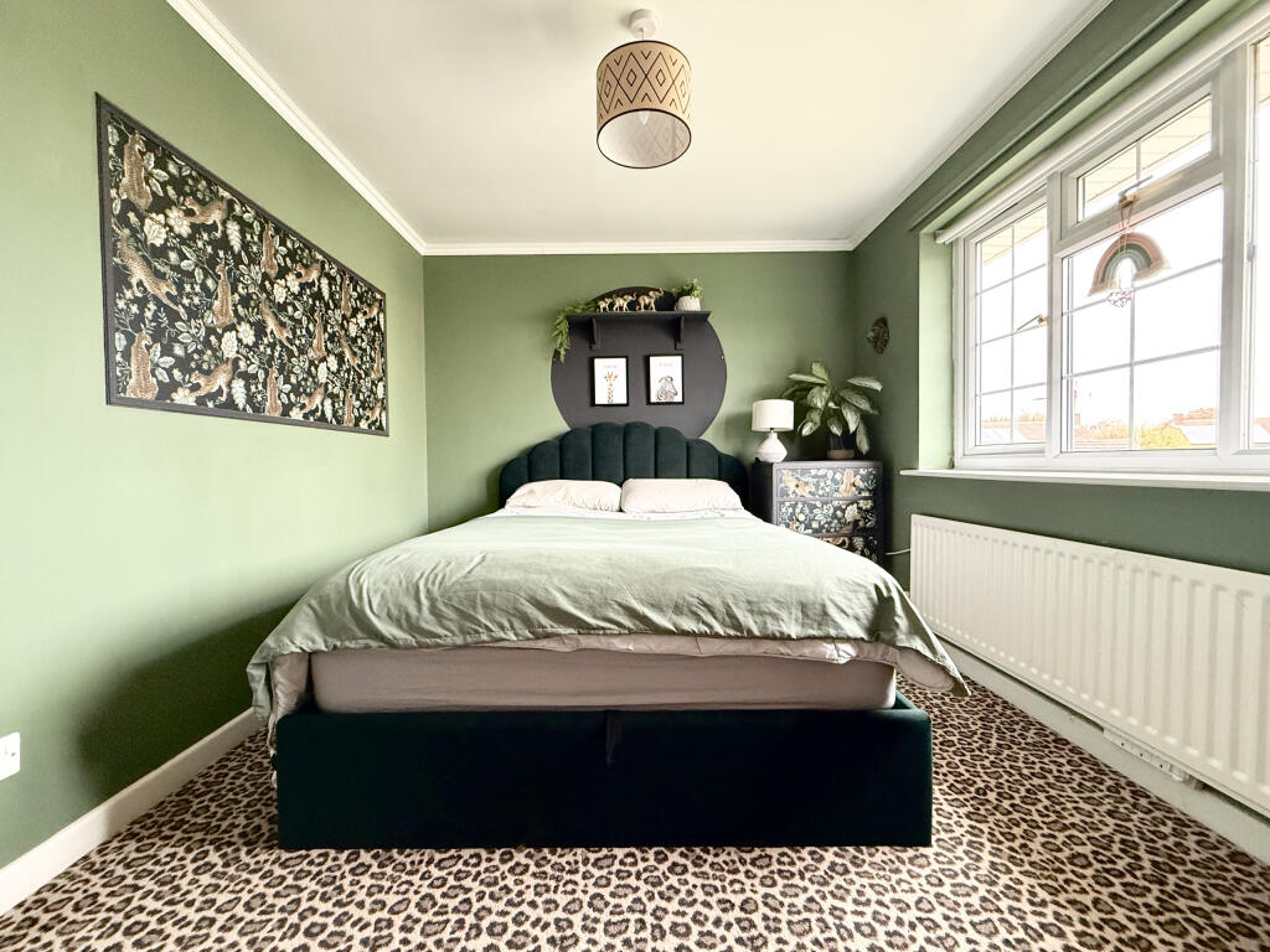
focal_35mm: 14
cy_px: 476
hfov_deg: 102.1
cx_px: 635
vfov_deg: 85.7
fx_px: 514
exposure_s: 1/60
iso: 500
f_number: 2.2
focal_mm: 2.22
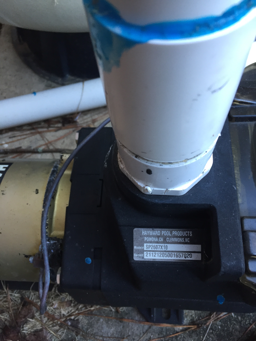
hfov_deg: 48.2
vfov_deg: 61.7
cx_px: 128
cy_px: 170
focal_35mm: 29
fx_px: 286
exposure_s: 1/30
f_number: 2.2
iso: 80
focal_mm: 4.15
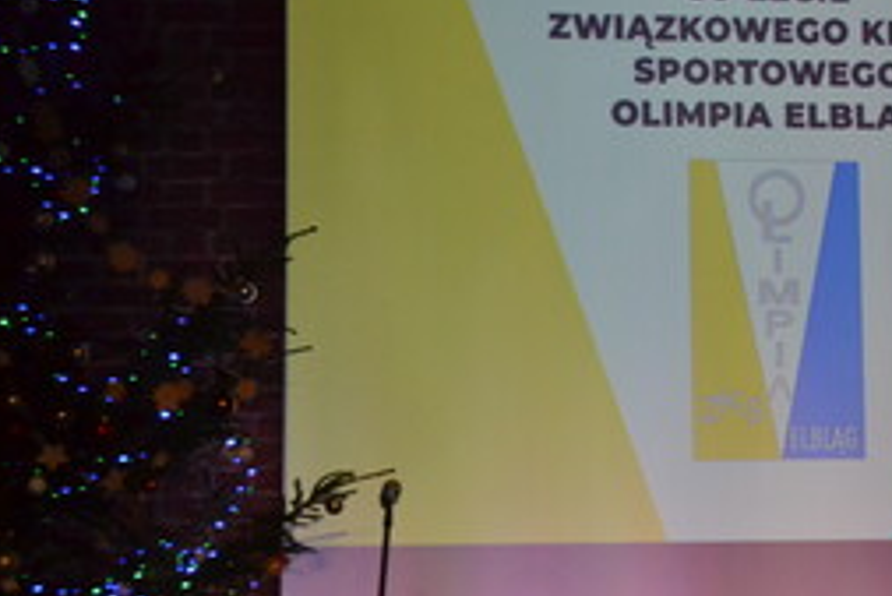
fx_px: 2504
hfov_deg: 20.0
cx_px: 680
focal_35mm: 101
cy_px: 342
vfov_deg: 13.6
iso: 2500
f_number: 5.3
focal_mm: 40
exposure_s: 1/500
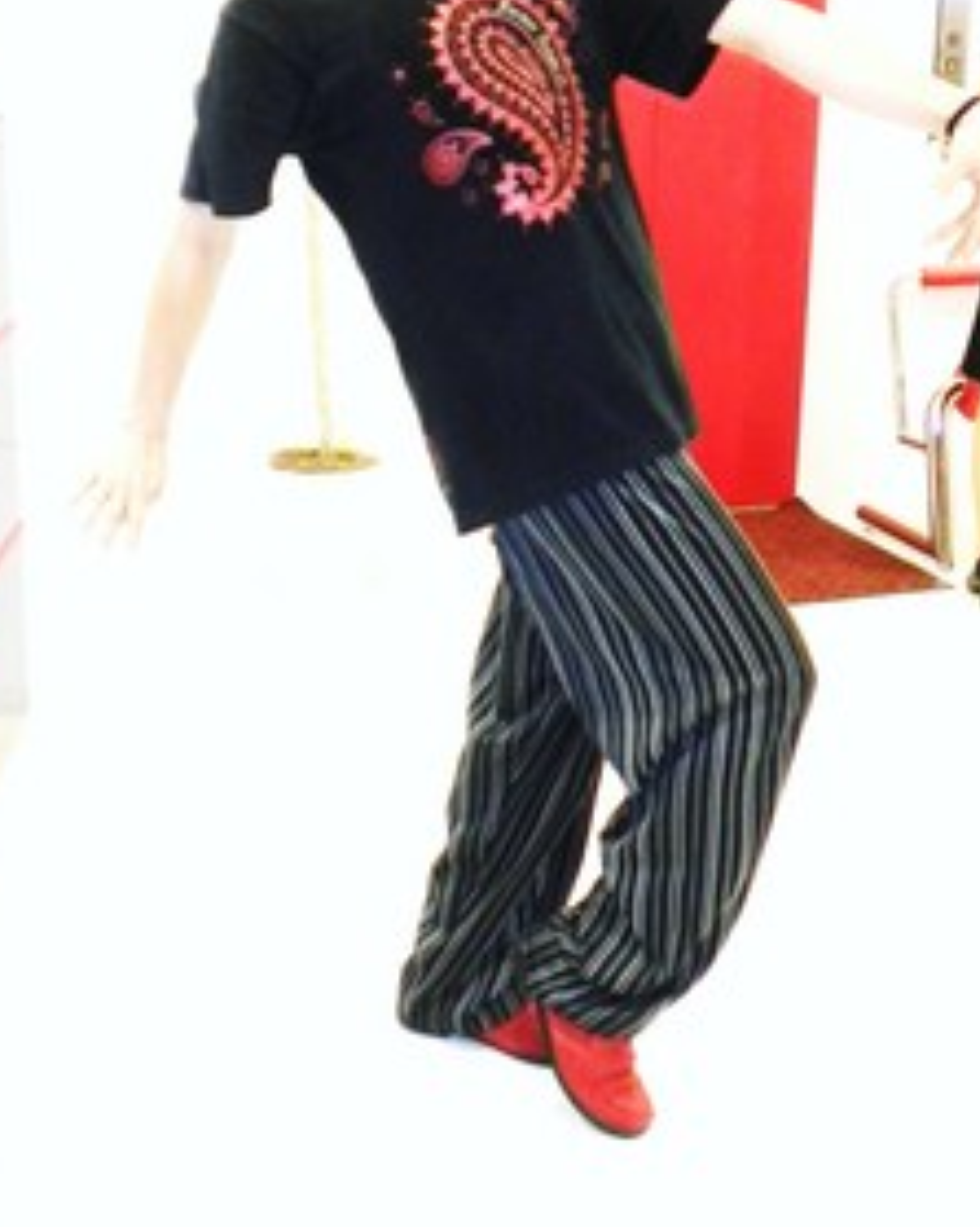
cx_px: 523
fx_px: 1777
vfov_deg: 37.7
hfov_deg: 30.8
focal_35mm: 49
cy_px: 435
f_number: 3.1
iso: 400
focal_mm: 6.3
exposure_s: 1/37
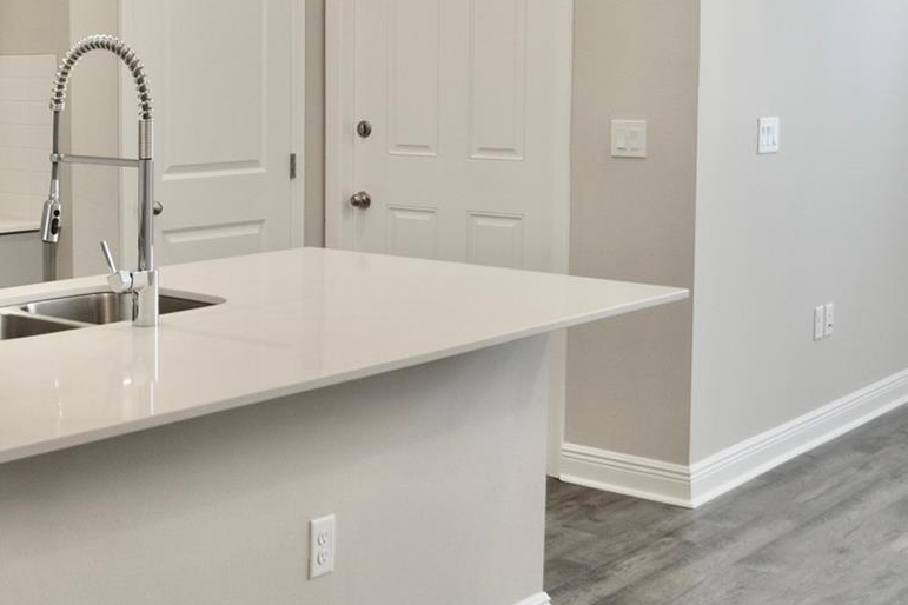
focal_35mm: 56
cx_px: 107
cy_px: 187
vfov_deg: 24.0
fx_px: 1412
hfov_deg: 33.9
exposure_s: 1/60
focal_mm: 18
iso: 400
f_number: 4
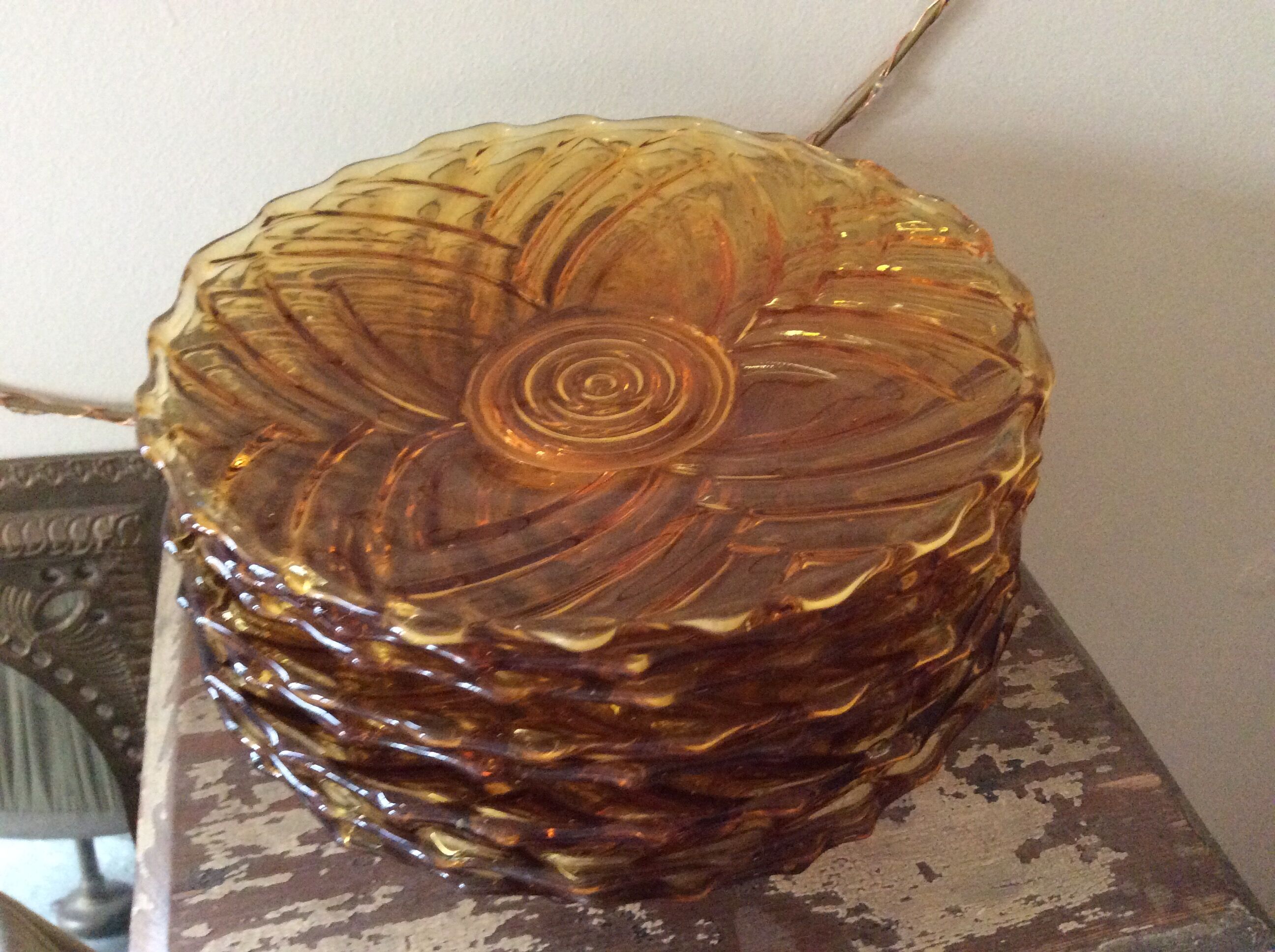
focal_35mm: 32
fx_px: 1177
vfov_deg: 44.1
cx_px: 638
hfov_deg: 56.9
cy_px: 476
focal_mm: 3.3
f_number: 2.4
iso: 320
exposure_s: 1/17
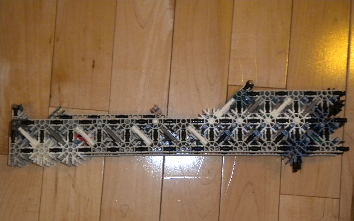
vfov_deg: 23.1
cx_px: 180
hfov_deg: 36.3
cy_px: 133
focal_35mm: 56
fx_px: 540
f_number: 3.9
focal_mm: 9.3
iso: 400
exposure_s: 1/30
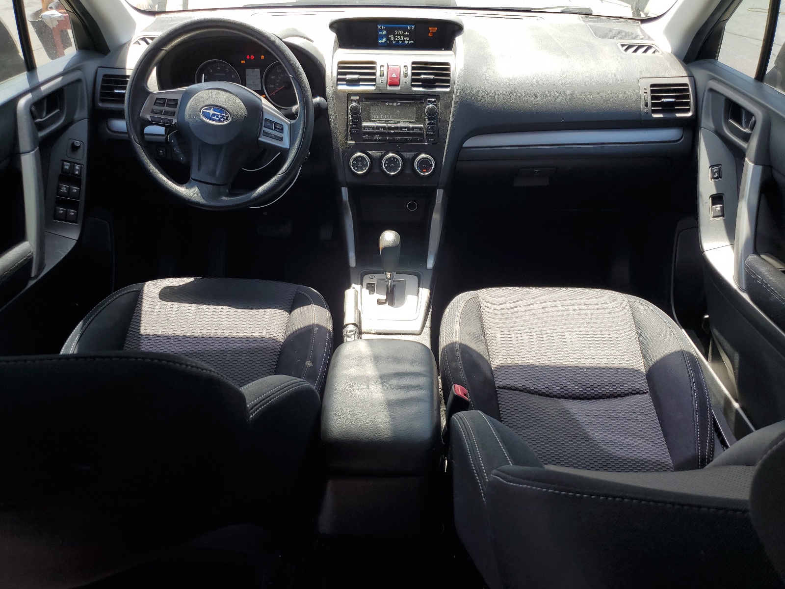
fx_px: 590
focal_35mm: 26
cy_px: 294
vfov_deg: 53.1
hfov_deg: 67.3
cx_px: 392
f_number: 1.5
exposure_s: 1/385
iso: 50
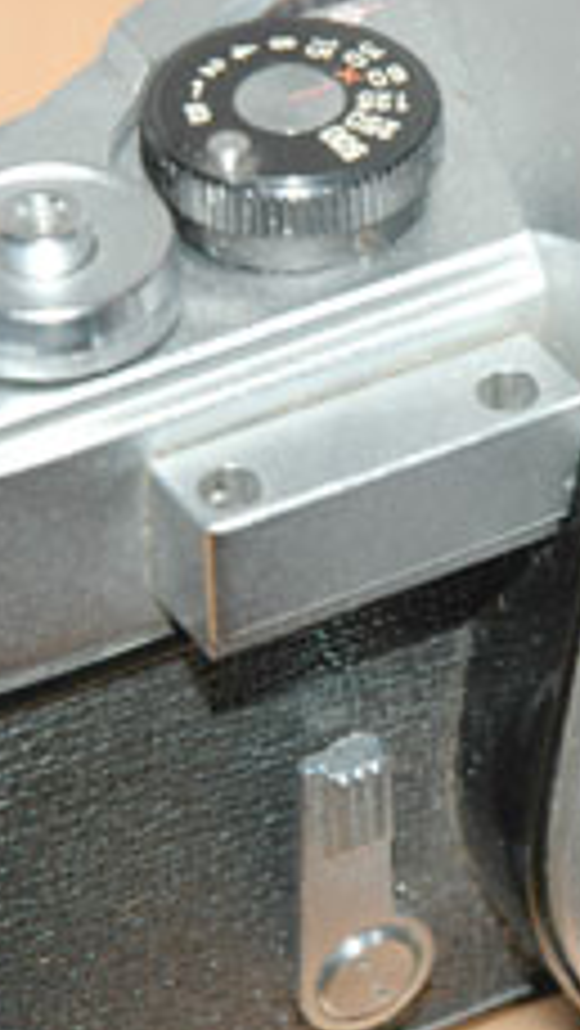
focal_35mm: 230
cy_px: 412
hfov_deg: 5.3
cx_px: 396
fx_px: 6281
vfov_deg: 9.4
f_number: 8
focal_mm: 70
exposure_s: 1/60
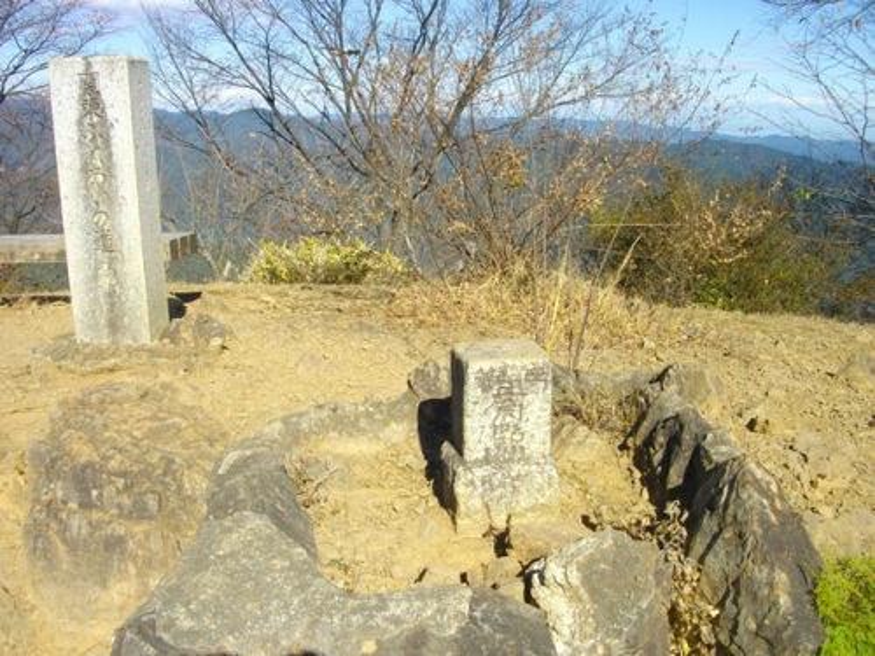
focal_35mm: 32
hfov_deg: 56.8
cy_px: 328
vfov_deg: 44.2
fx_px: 809
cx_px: 438
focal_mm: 5.7
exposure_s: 1/320
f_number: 5.5
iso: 100
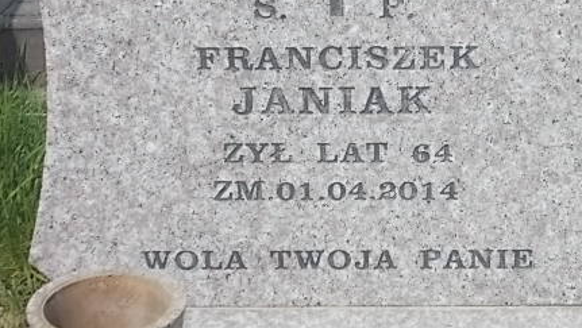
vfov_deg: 12.4
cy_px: 59
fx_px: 1498
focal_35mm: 97
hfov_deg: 21.9
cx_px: 409
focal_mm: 8.5
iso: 80
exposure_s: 1/160
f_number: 8
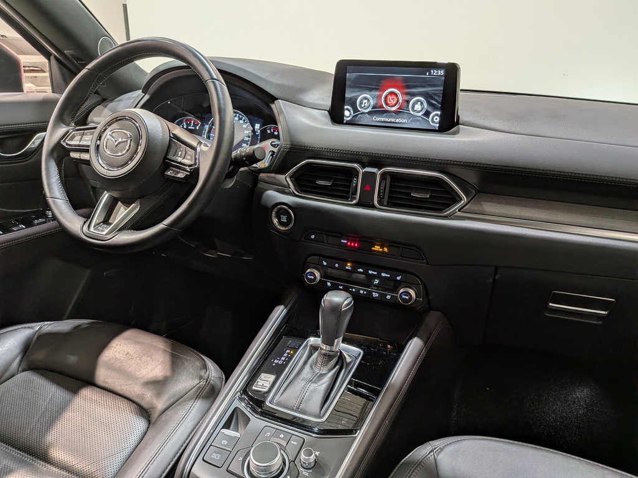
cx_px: 319
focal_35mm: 24
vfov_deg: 56.8
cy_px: 239
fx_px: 442
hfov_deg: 71.6
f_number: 1.7
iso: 55
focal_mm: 4.53
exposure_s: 1/33.3
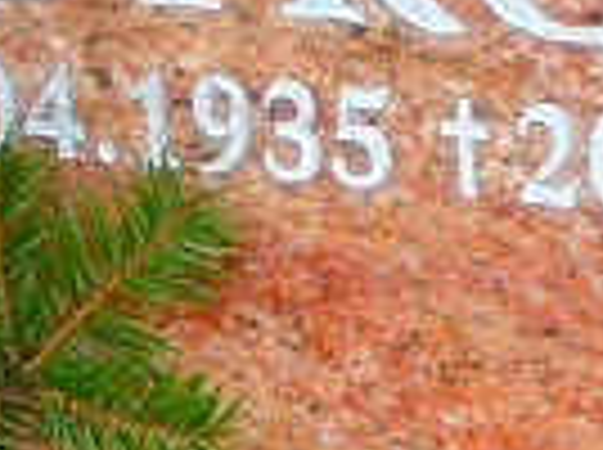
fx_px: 3912
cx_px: 616
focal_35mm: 225
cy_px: 135
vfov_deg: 6.6
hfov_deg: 8.8
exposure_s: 1/50
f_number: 4.2
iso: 200
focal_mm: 8.29
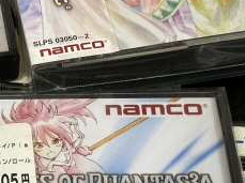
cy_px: 117
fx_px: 693
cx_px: 16
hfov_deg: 19.6
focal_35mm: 98
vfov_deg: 15.0
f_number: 1.8
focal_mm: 3.99
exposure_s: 1/60
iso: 200
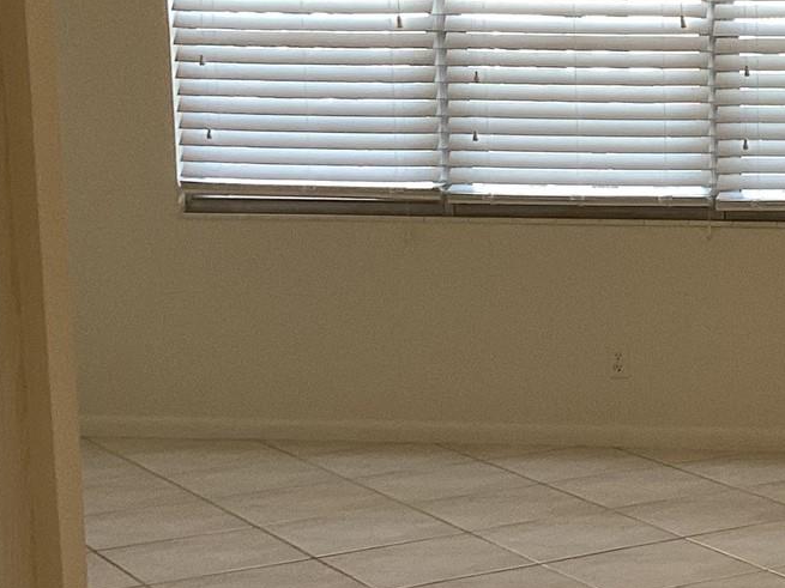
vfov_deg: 15.2
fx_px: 2199
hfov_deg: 18.8
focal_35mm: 97
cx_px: 1027
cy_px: 315
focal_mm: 3.3
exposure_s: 1/60
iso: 50
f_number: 2.4
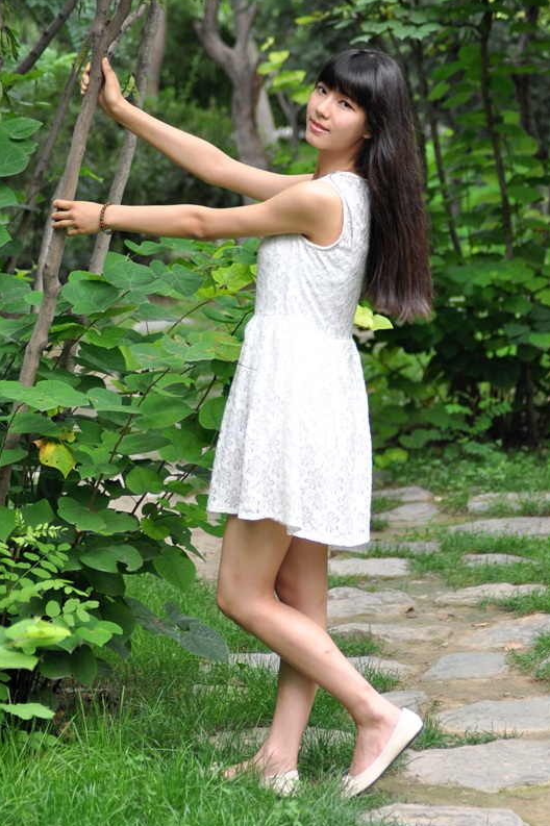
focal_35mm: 129
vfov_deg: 16.0
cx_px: 274
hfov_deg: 10.7
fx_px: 2947
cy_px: 414
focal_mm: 85
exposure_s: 1/100
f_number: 4
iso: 250
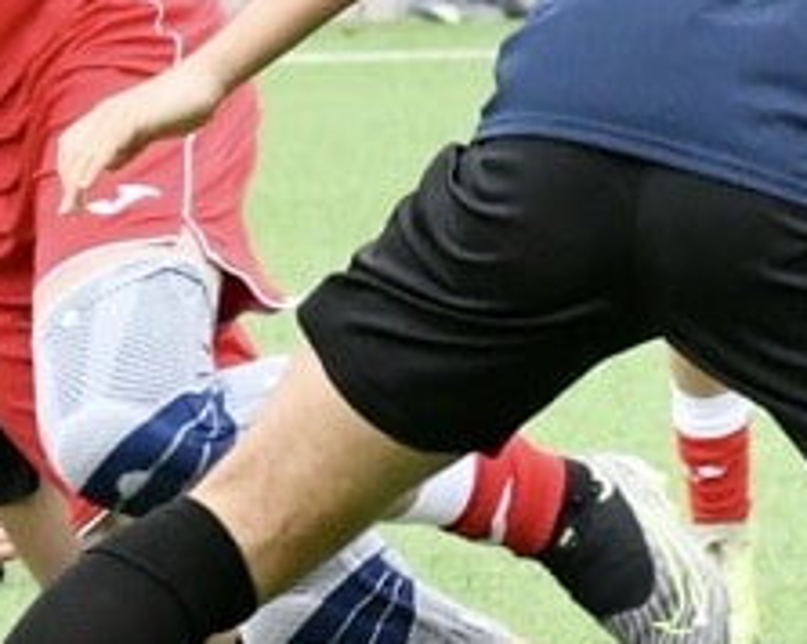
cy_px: 208
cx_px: -25
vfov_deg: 2.8
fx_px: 13125
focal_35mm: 550
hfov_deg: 3.5
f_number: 8
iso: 6400
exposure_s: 1/1600
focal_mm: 102
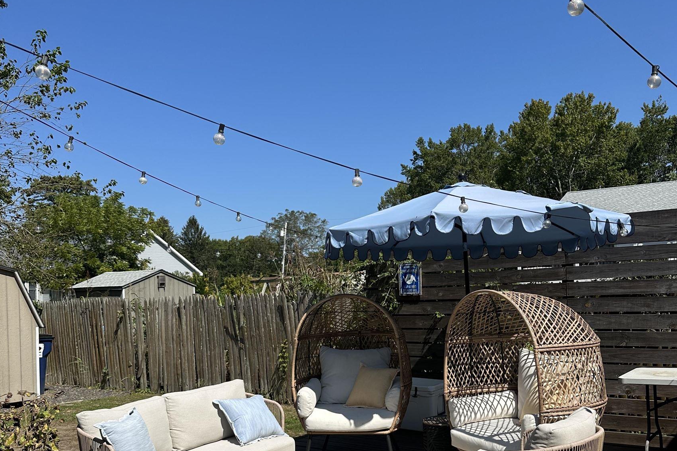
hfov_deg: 55.8
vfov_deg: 38.5
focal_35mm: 34
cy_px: 296
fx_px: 639
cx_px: 345
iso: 80
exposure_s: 1/5525
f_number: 1.78
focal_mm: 6.86
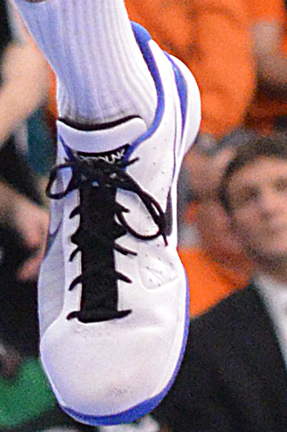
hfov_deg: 1.7
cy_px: -996
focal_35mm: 792
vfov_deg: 2.6
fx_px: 9506
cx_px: 192
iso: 3200
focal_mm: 70
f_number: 2.8
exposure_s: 1/1600
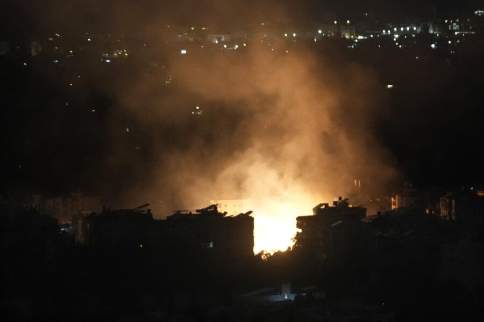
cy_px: 161
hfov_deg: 17.9
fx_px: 1533
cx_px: 242
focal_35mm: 114
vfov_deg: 12.0
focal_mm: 114
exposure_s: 1/30
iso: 6400
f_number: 2.8
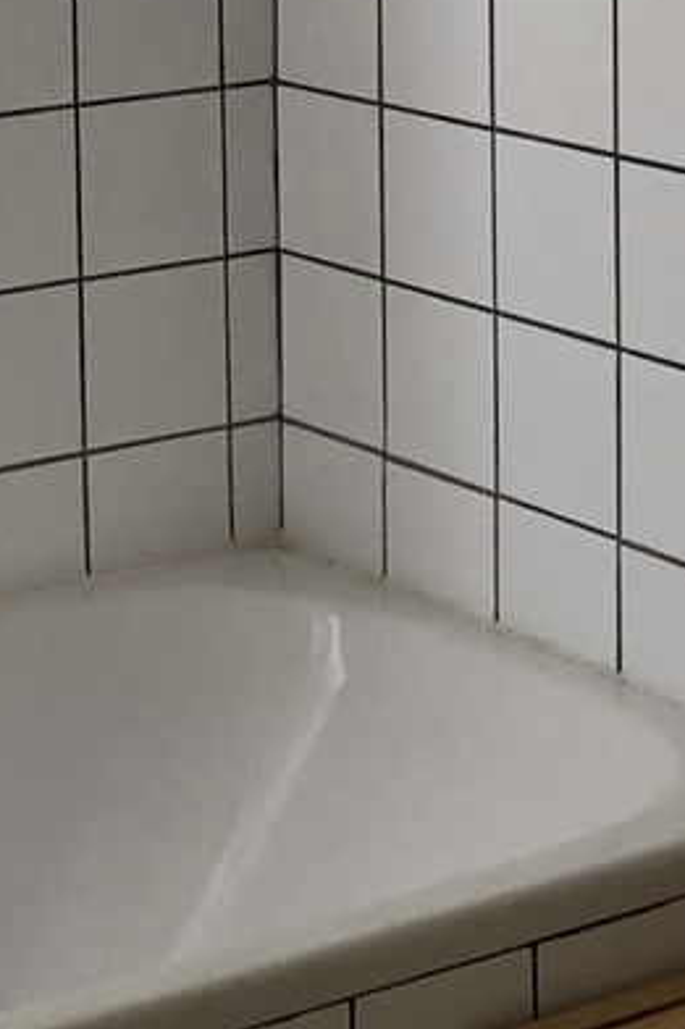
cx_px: 139
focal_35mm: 119
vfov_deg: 16.6
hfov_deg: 11.5
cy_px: -165
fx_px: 3399
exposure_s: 1/40
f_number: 1.8
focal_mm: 4
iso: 25
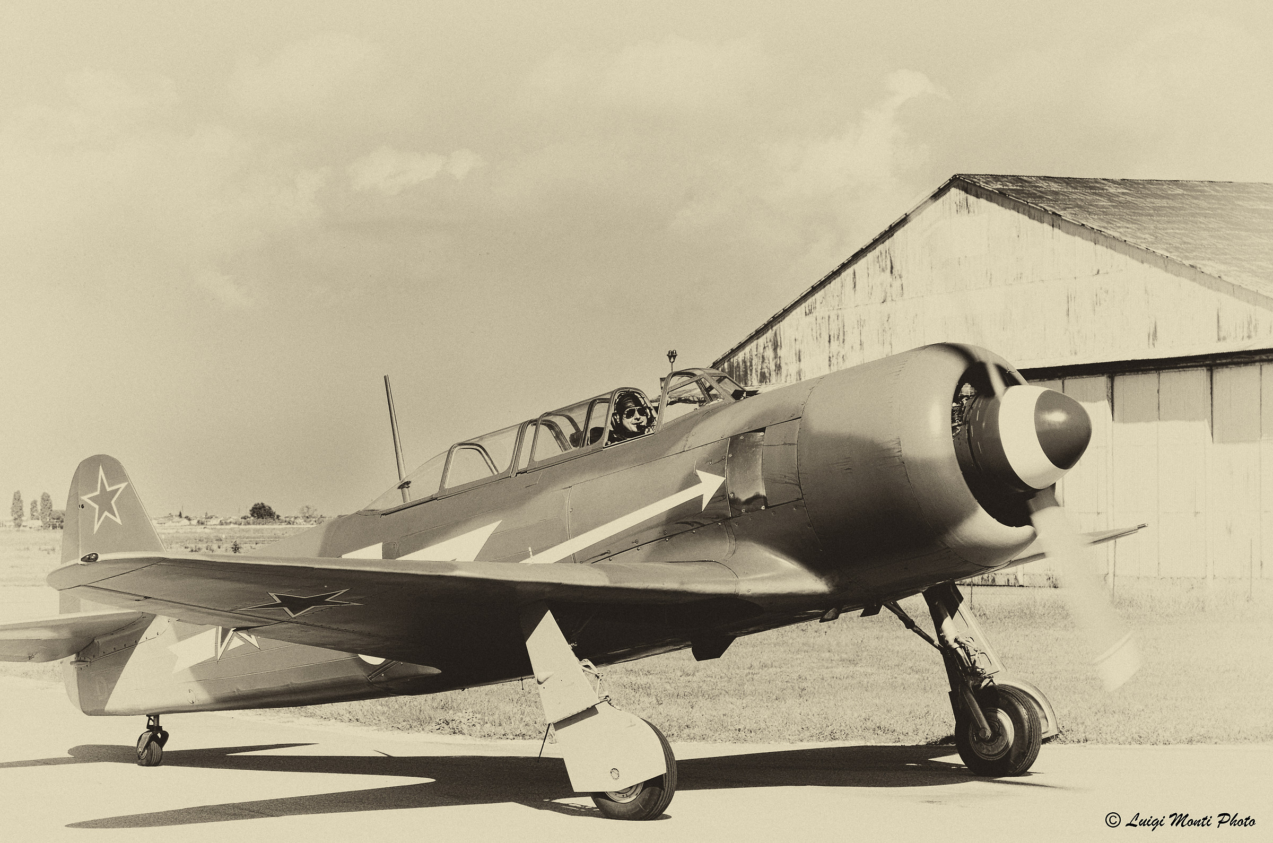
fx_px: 3705
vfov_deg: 13.0
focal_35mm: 105
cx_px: 636
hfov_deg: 19.5
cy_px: 422
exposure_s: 1/320
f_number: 8
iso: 100
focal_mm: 70
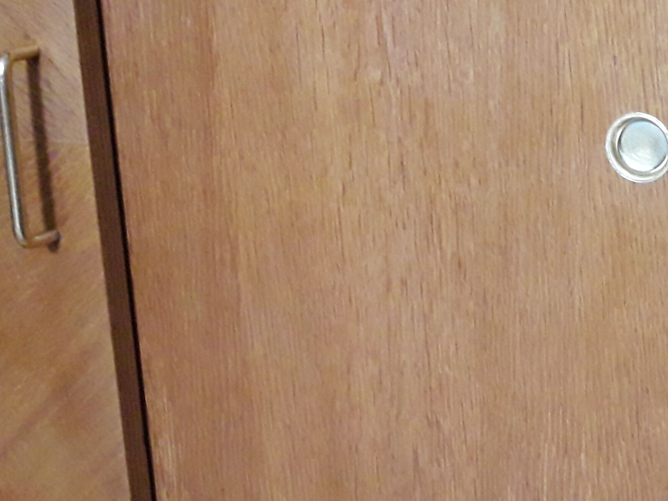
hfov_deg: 27.7
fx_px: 1274
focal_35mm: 66
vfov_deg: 22.1
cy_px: 153
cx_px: 663
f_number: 1.9
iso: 320
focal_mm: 3.7
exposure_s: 1/17
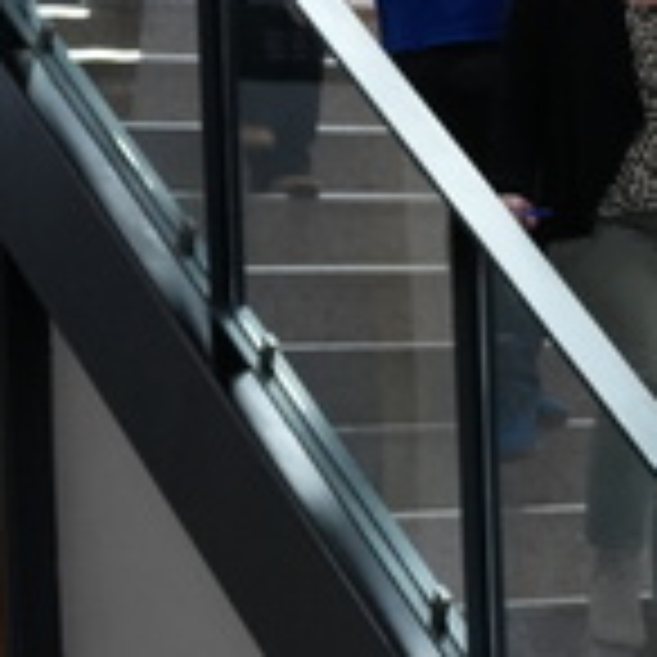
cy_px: 304
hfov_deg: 7.4
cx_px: 2228
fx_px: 4191
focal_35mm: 195
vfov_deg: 9.0
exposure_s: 1/160
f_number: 3.5
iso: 1600
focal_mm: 32.7
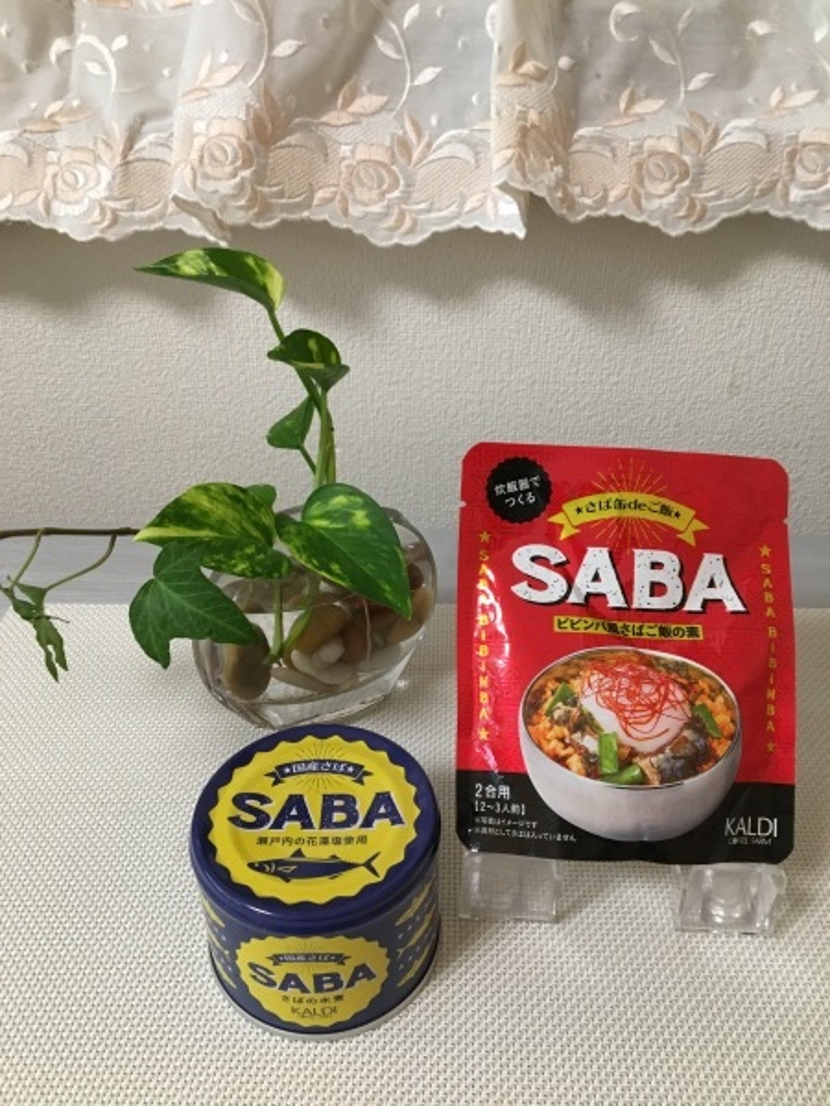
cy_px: 553
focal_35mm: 29
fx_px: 927
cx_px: 415
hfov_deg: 48.2
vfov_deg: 61.7
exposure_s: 1/30
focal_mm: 4.15
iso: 160
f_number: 2.2
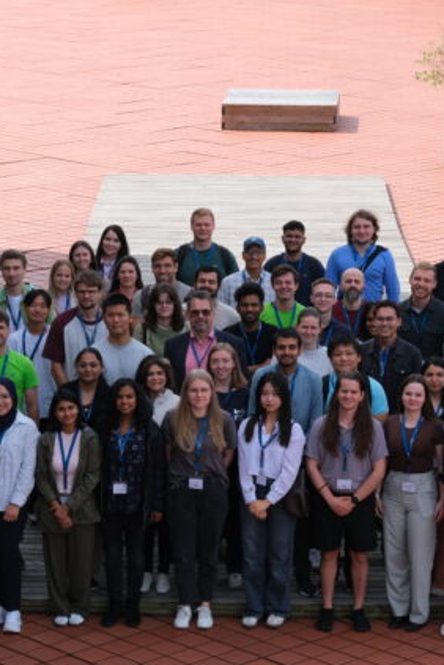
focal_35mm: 138
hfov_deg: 9.9
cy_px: 358
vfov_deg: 14.9
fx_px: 2553
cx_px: 170
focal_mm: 50.5
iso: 320
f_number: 8
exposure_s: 1/280
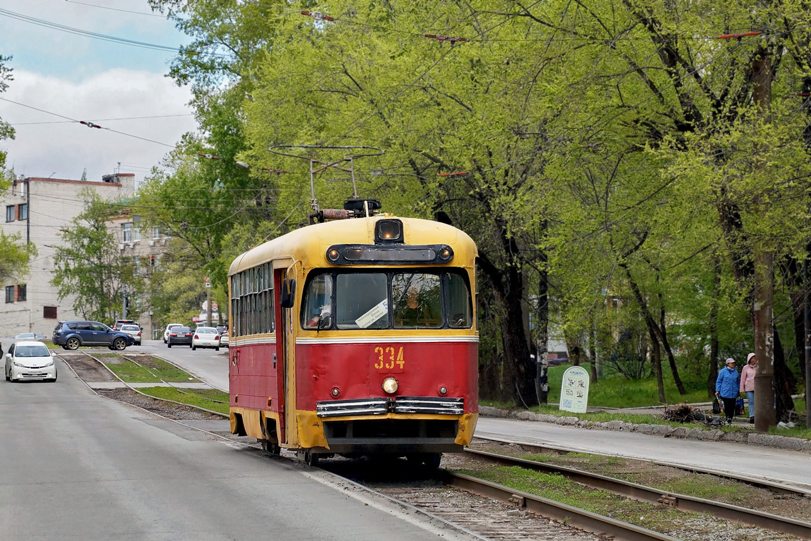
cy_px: 270
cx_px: 406
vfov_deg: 10.2
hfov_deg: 15.2
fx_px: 3041
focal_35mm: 135
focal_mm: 90
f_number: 7.1
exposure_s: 1/1000
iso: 400
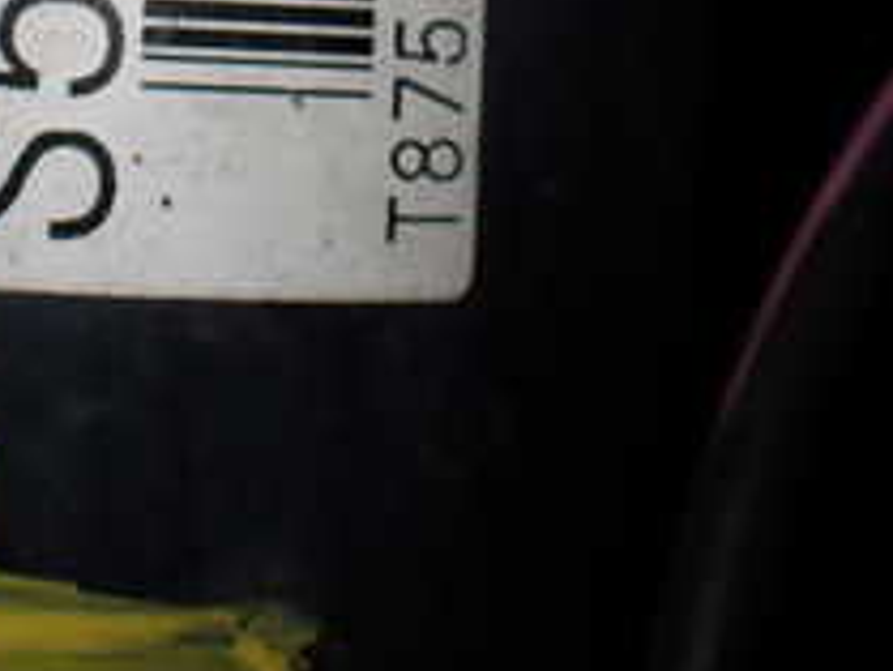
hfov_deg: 22.7
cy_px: -167
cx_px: 333
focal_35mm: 86
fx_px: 2220
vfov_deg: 16.4
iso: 125
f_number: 2.3
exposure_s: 1/125
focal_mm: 5.4
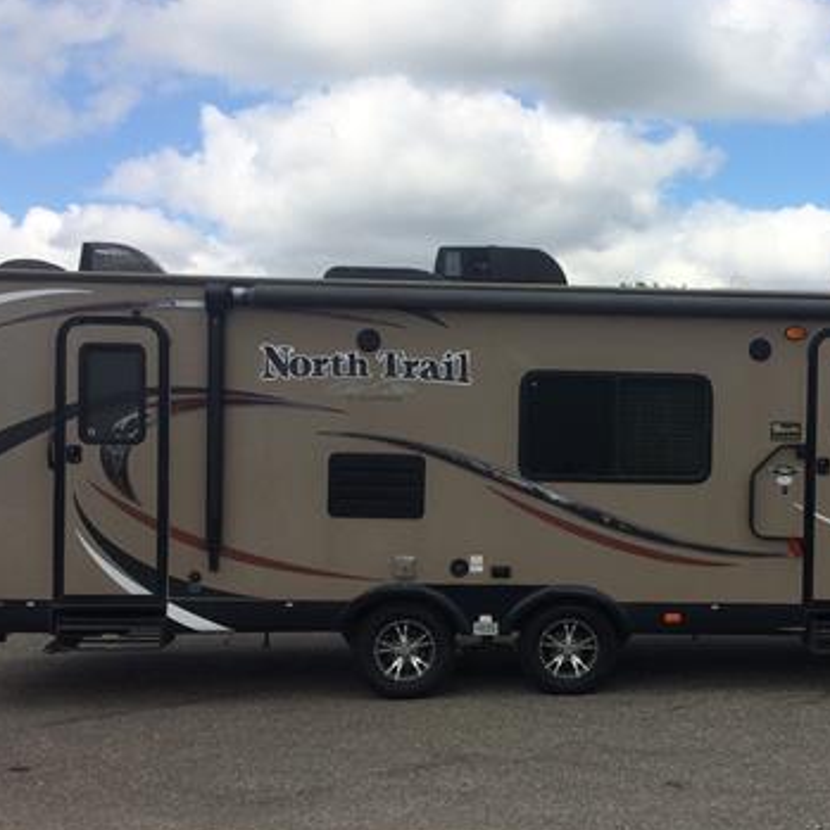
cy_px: 480
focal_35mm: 47
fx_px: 1275
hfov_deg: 35.4
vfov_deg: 36.0
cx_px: 597
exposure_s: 1/2160
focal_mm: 4.15
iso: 32
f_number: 2.2
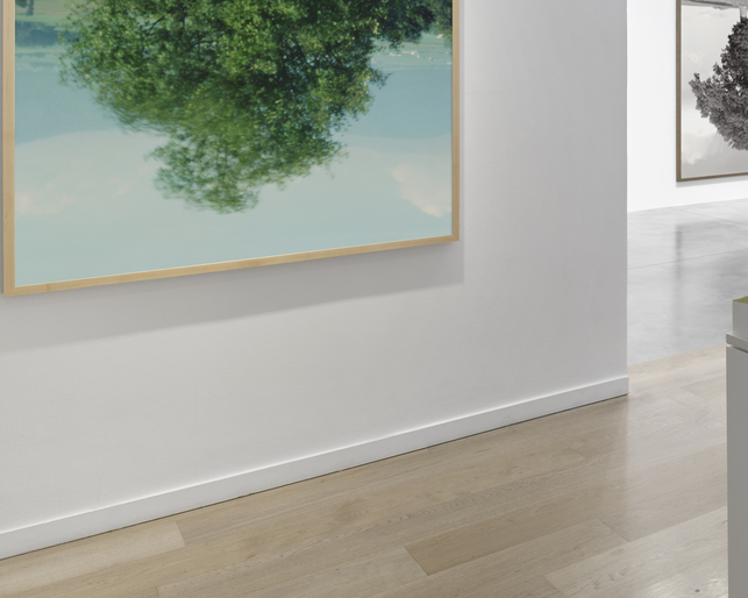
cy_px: 62
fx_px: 907
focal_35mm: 41
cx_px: 735
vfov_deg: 34.5
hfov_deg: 39.8
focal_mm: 23
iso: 200
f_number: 11
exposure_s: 1/3
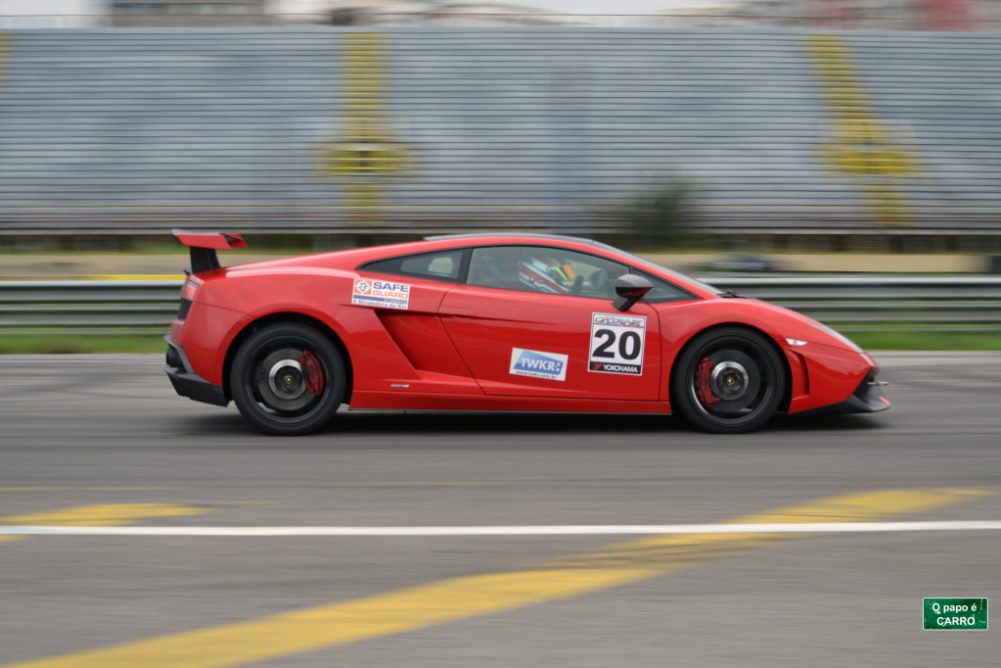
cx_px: 500
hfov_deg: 24.6
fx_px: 2294
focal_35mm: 82
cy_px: 334
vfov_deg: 16.6
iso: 110
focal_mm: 55
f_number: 5.6
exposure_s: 1/125
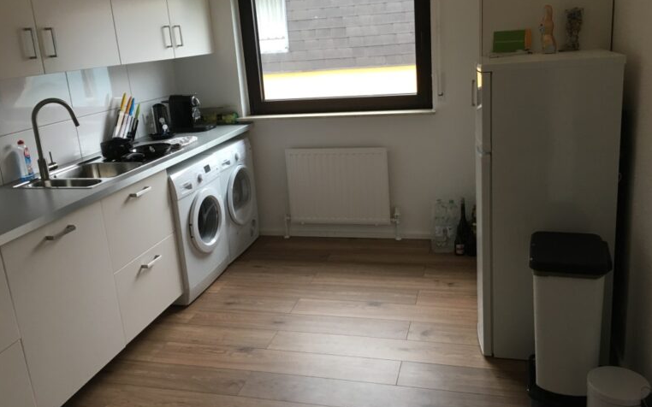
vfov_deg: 40.5
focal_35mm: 31
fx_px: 551
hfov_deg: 61.2
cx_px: 326
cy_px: 173
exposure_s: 1/33
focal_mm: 4.15
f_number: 2.2
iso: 125
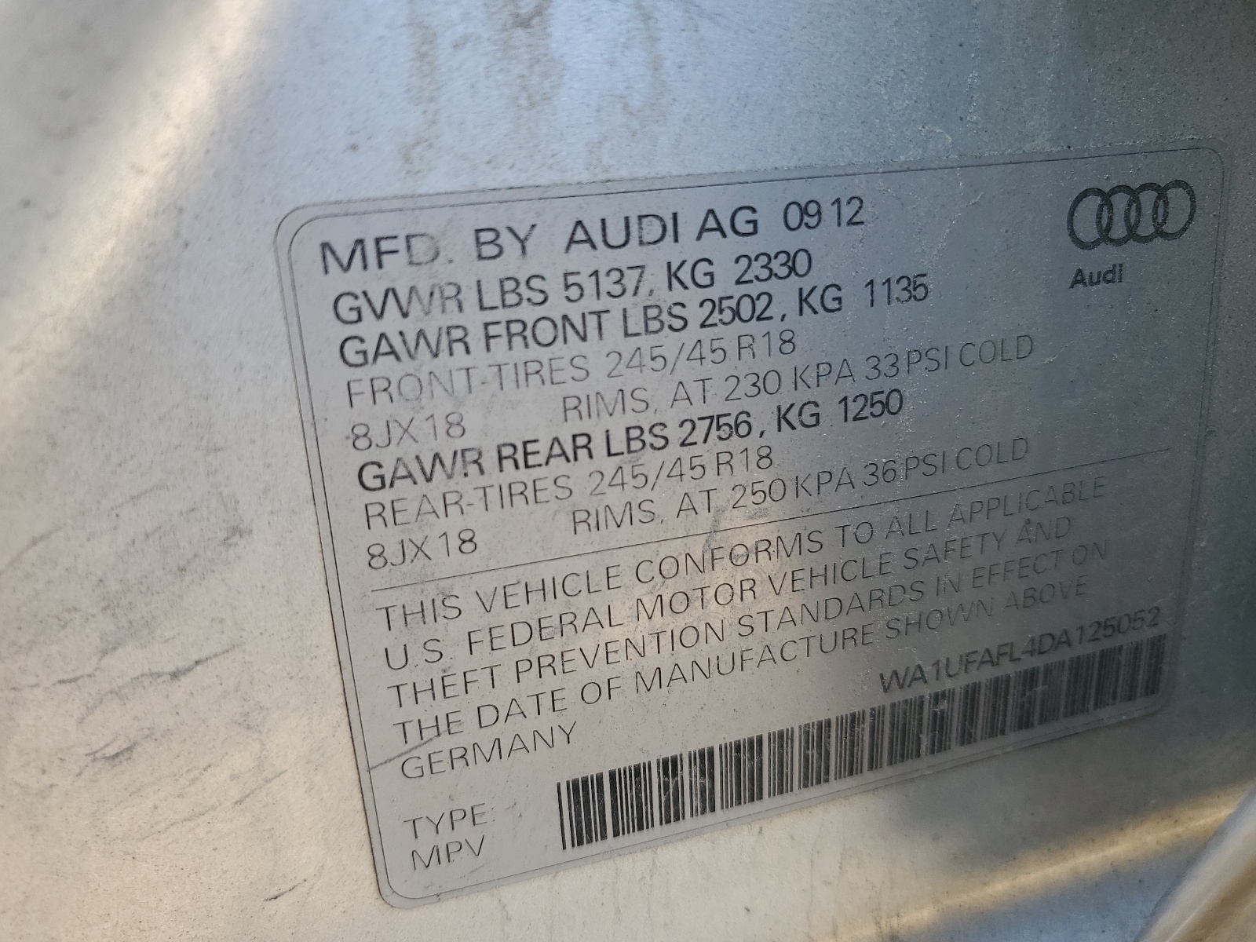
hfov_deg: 67.3
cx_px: 628
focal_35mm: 26
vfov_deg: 53.1
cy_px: 471
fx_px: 943
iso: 51
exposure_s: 1/120
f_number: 1.5
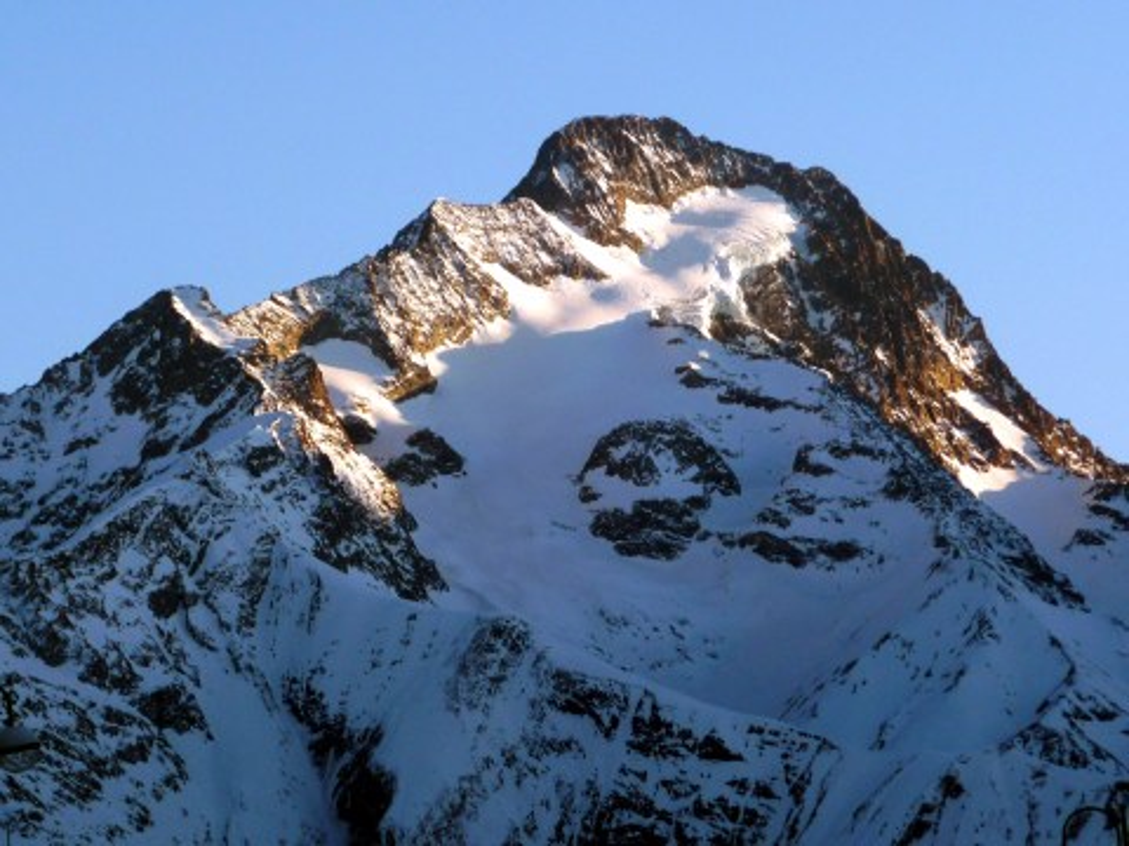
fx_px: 6229
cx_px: 564
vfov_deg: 7.8
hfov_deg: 10.4
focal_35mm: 191
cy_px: 423
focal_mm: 24.1
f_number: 4.8
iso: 100
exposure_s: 1/250
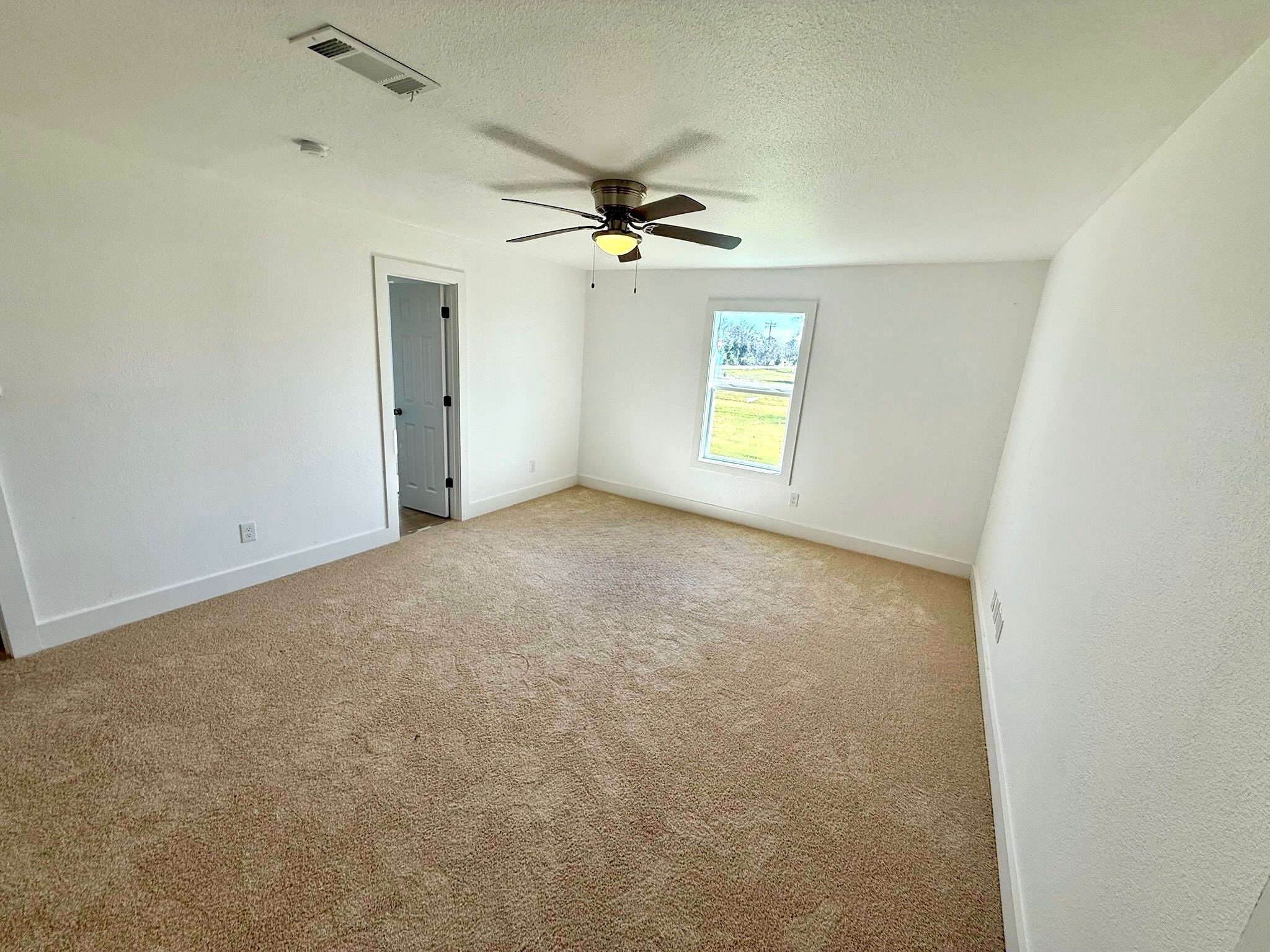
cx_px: 635
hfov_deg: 102.1
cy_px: 476
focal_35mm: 14
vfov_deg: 85.7
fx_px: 514
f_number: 2.2
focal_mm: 2.22
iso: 64
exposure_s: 1/280
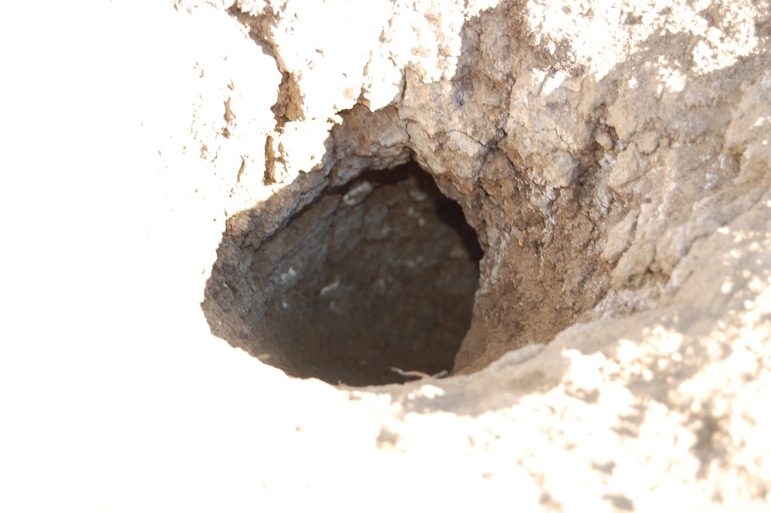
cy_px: 256
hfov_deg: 27.0
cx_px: 386
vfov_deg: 18.2
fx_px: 1605
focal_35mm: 75
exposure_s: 1/125
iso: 400
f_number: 5.6
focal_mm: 50
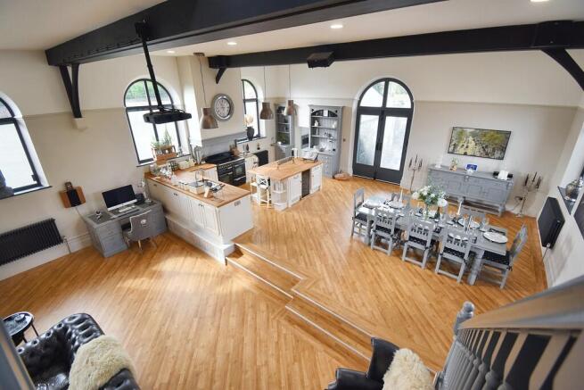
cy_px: 195
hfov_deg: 100.4
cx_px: 292
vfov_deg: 77.4
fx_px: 243
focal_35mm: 15
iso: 100
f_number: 4.5
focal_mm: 10
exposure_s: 1/20
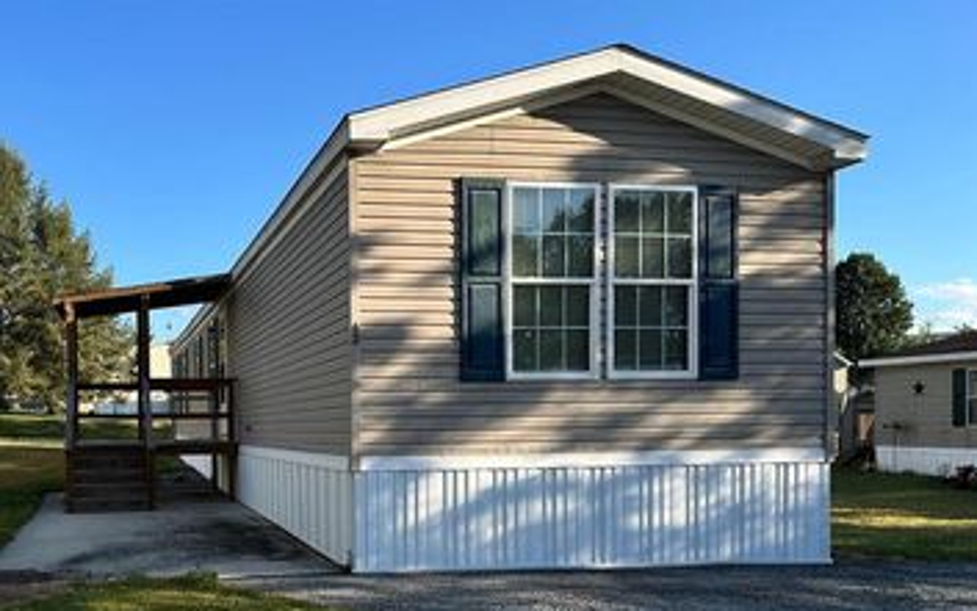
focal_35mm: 36
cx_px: 291
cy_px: 446
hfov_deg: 52.5
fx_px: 959
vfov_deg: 34.7
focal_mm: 6.86
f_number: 1.78
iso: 80
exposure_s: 1/2252
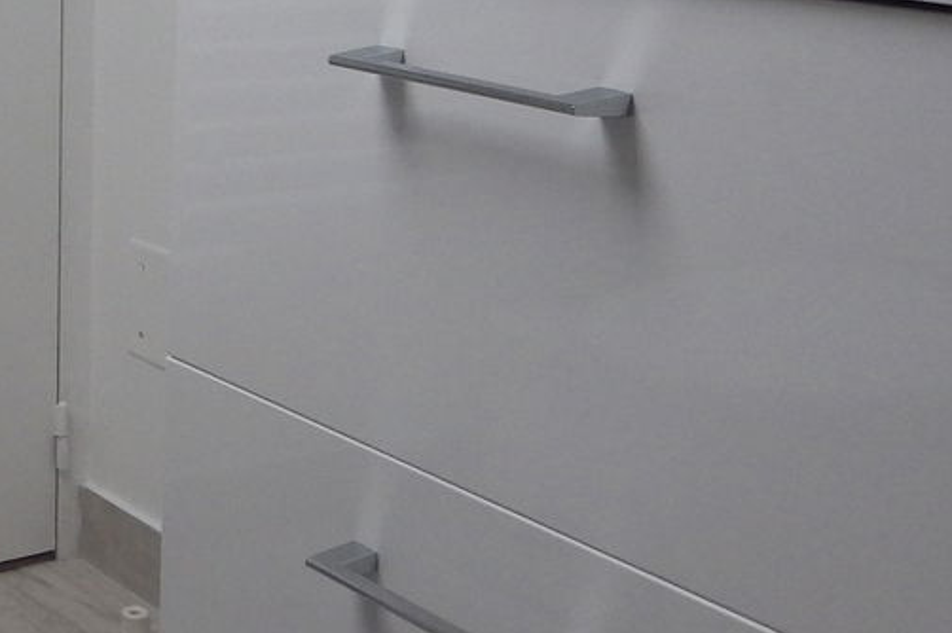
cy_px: 89
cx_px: -229
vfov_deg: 18.4
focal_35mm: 73
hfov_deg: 24.7
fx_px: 1929
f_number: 3.1
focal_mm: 4
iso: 160
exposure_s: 1/45
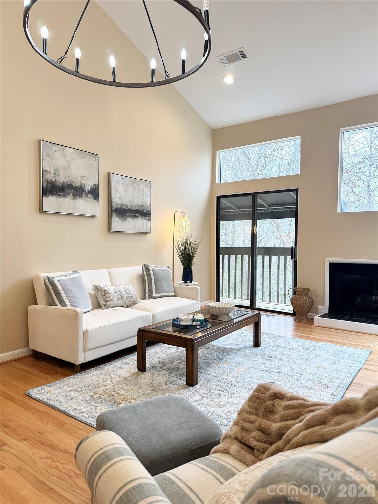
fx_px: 349
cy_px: 252
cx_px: 189
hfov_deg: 56.8
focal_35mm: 24
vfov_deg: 71.6
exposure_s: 1/120
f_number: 1.78
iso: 125
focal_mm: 6.76
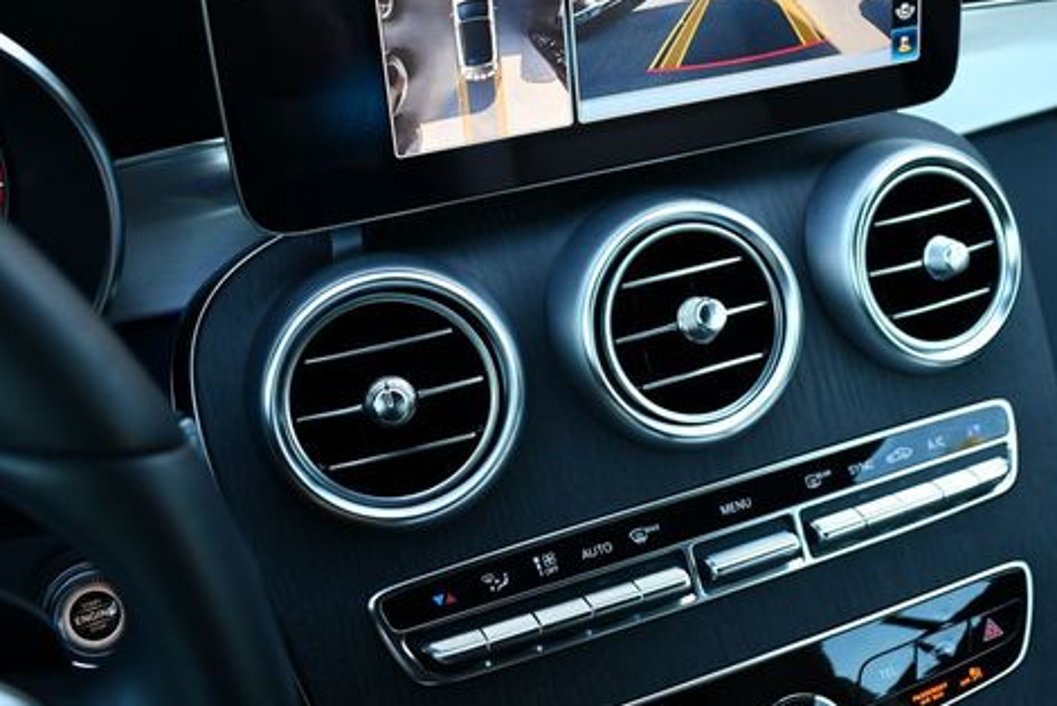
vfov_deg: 27.5
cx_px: 681
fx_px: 1440
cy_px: 259
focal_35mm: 49
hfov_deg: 40.0
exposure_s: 1/250
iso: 720
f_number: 3.5
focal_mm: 18
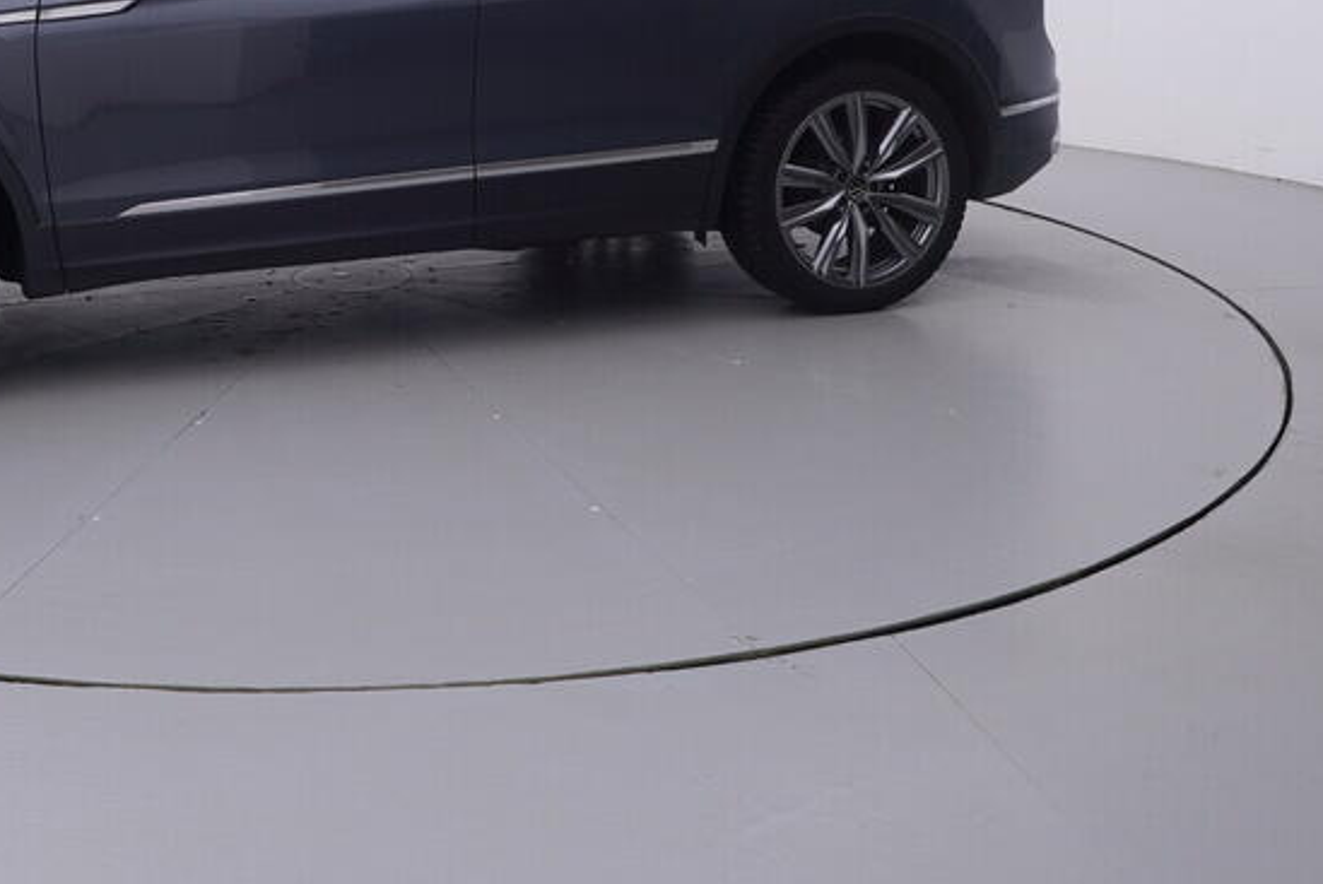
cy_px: 72
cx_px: 352
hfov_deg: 45.1
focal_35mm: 42
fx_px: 1542
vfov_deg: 30.5
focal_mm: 15
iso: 200
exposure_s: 1/80
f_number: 5
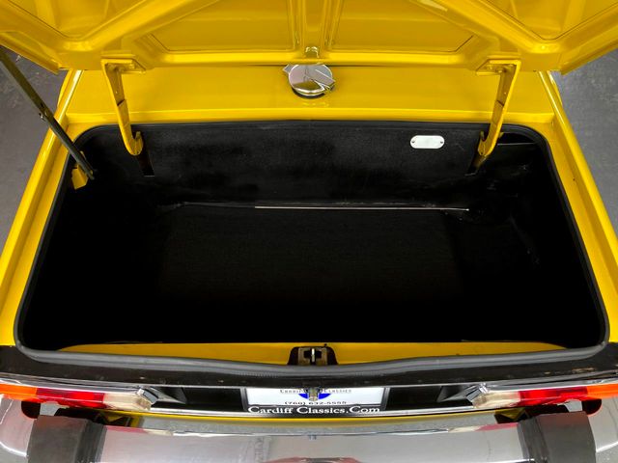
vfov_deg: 49.7
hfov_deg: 63.4
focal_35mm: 28
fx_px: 500
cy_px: 232
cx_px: 309
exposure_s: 1/121
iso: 32
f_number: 1.8
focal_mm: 3.99
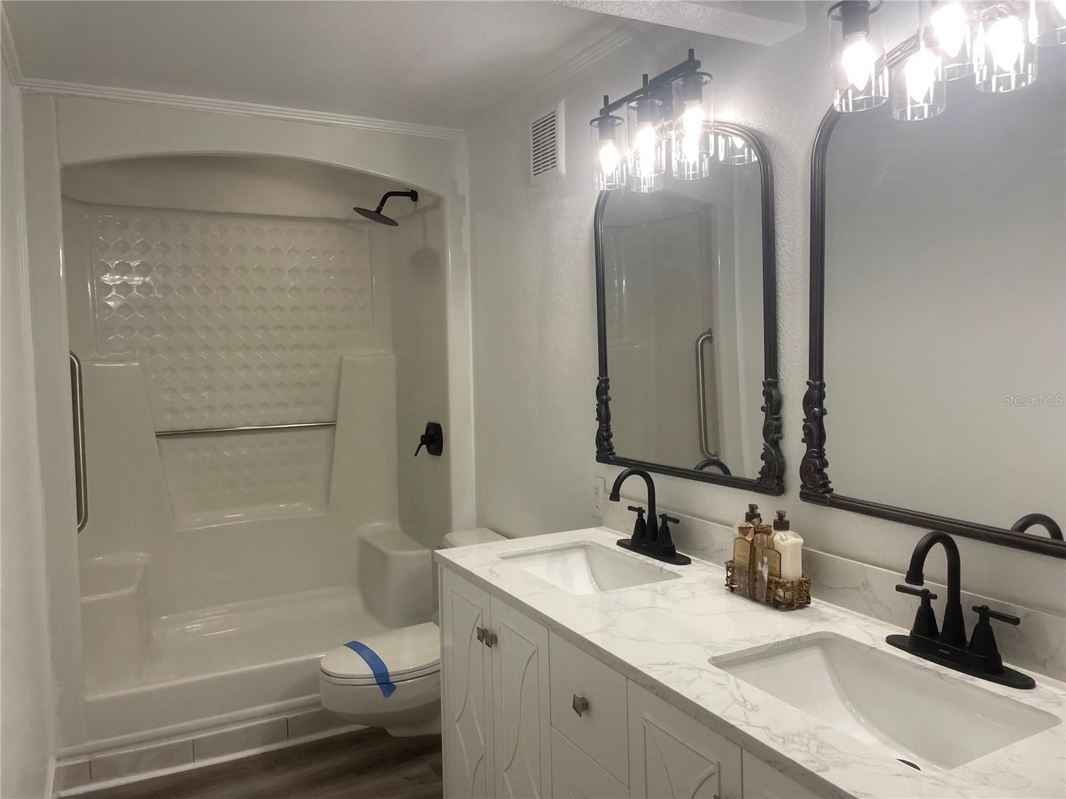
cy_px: 400
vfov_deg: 53.1
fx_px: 801
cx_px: 533
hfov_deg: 67.3
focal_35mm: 26
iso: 100
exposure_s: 1/120
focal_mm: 4.2
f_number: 1.6
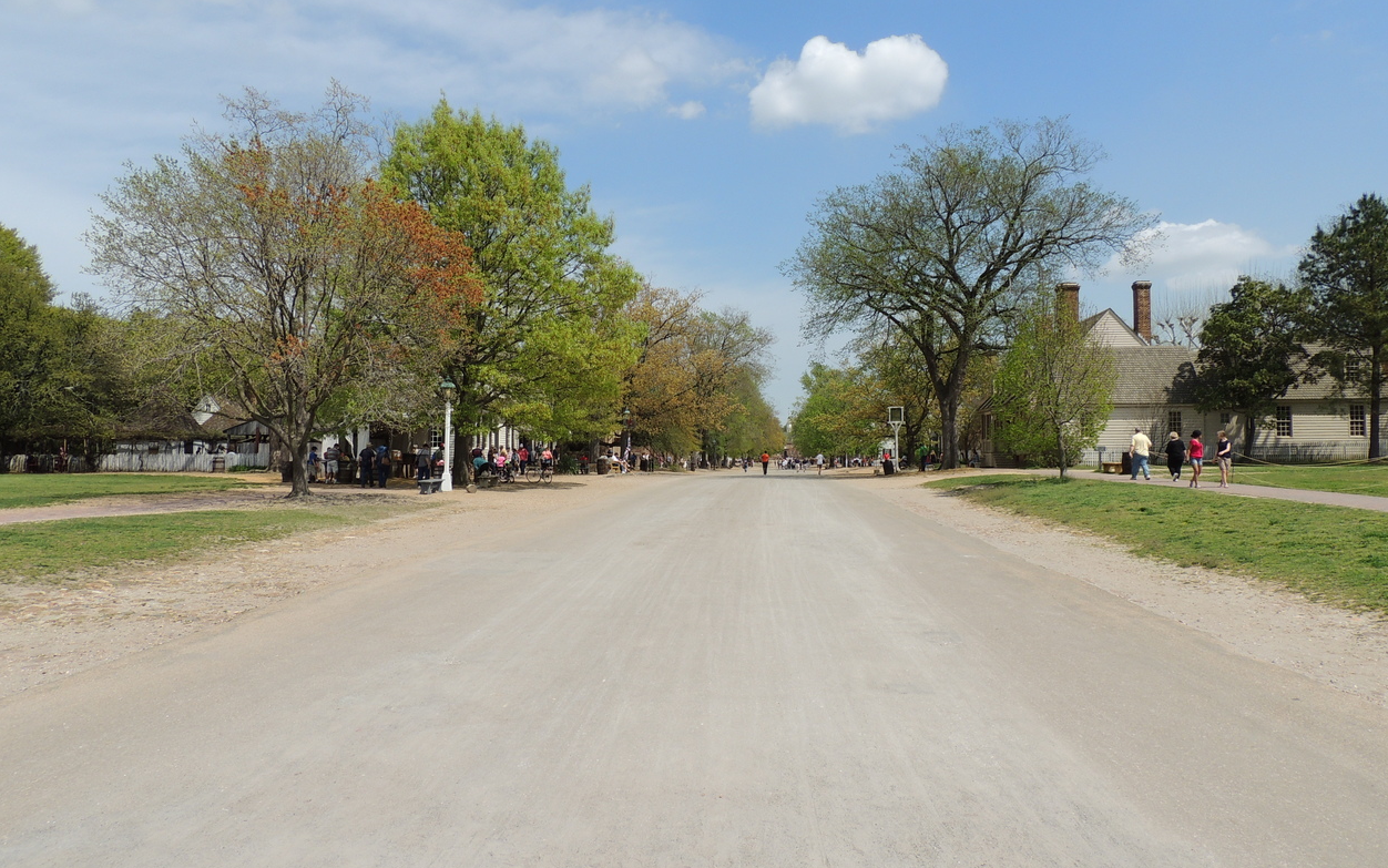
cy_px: 412
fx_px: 984
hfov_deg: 70.4
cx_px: 703
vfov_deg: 47.6
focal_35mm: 26
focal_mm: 4.3
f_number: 3.7
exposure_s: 1/1250
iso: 100
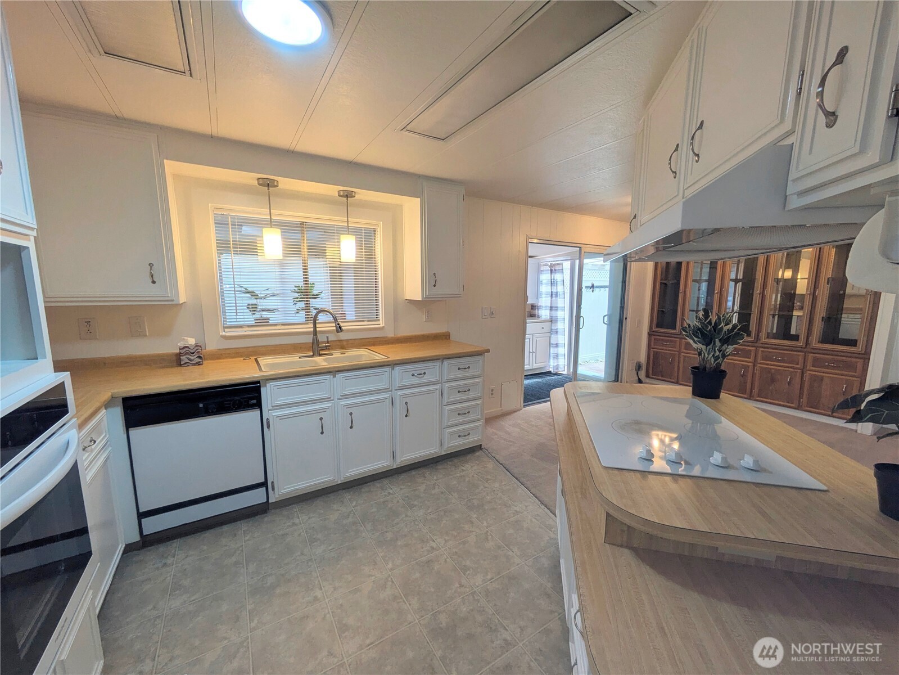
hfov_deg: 102.1
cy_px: 338
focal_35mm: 14
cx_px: 450
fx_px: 364
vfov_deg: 85.7
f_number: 2.2
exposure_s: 1/194
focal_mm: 1.83
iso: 84
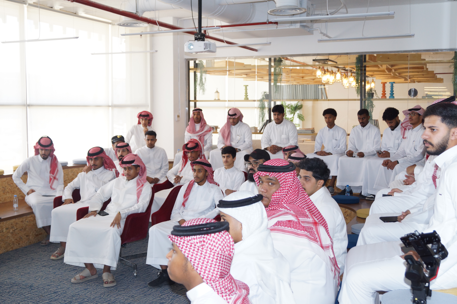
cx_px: 228
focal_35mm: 42
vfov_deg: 31.9
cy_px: 152
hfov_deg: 46.4
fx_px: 533
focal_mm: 28
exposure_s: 1/60
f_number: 4.5
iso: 400
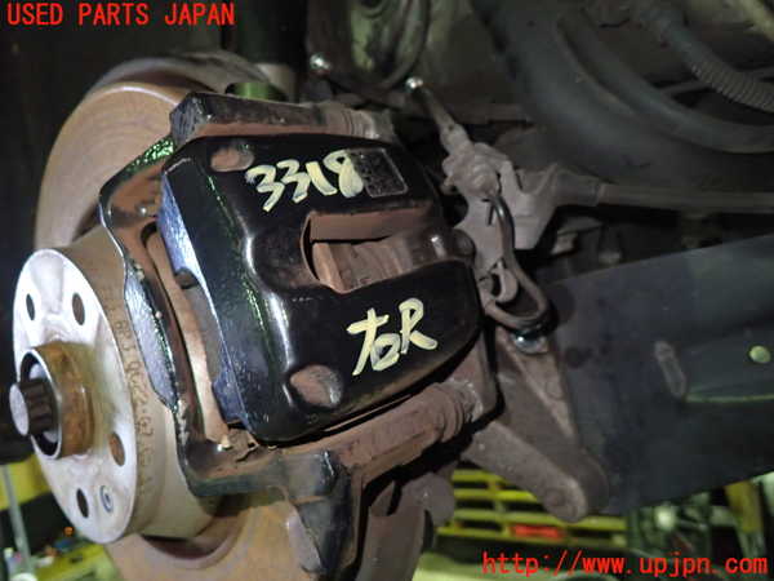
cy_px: 290
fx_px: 559
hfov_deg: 69.4
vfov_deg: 54.9
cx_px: 387
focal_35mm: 25
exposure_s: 1/30
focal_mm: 4.5
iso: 800
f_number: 2
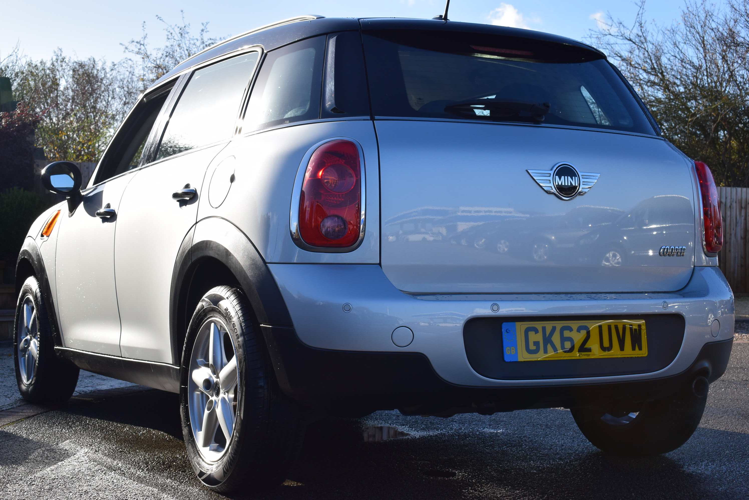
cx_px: 374
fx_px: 1187
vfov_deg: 23.8
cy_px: 250
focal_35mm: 57
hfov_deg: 35.0
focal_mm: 38
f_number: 11
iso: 400
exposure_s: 1/500
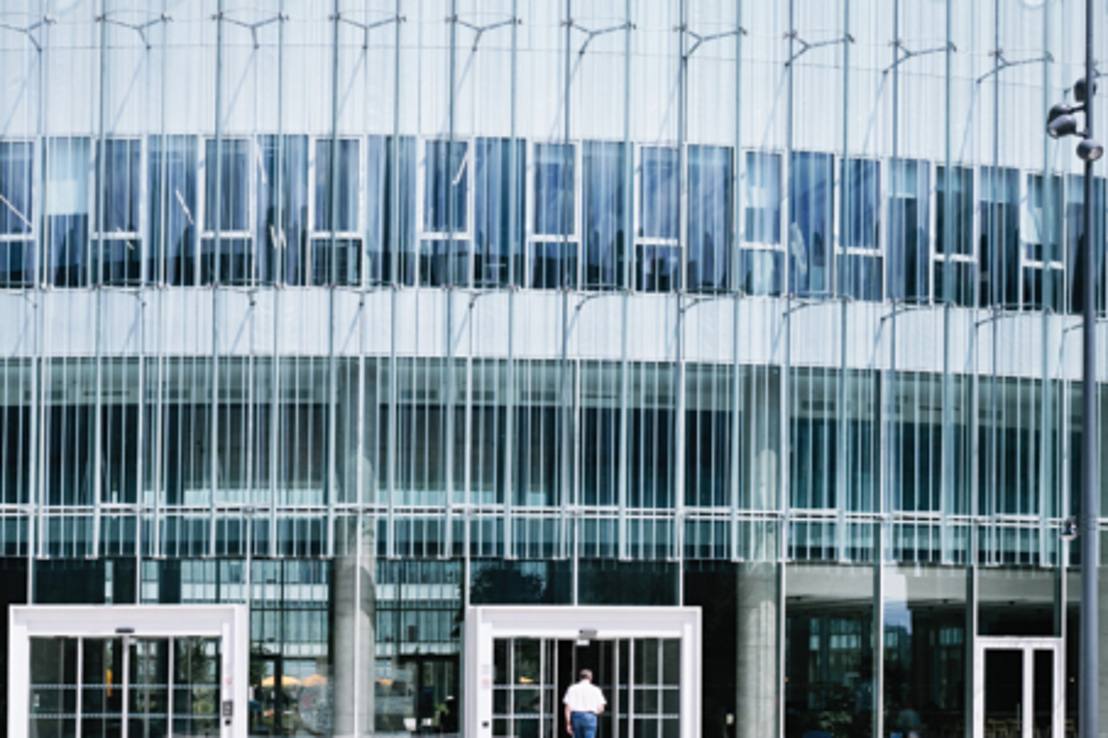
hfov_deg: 39.4
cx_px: 418
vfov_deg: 26.9
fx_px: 1539
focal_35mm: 50
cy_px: 270
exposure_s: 1/320
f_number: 11
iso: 160
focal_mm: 22
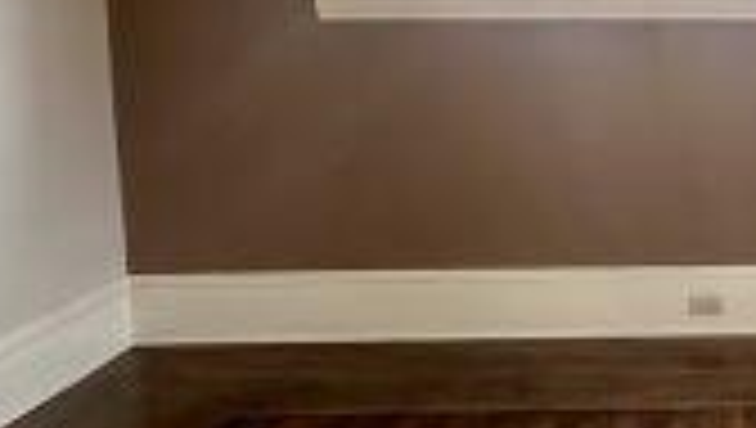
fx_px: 1164
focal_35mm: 58
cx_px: 824
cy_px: 104
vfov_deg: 20.6
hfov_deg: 32.0
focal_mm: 2.22
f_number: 2.2
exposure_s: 1/60
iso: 320
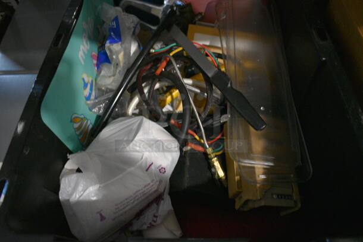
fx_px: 273
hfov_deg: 67.3
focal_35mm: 27
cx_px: 182
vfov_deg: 48.0
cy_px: 121
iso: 4000
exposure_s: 1/125
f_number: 3.5
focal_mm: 18
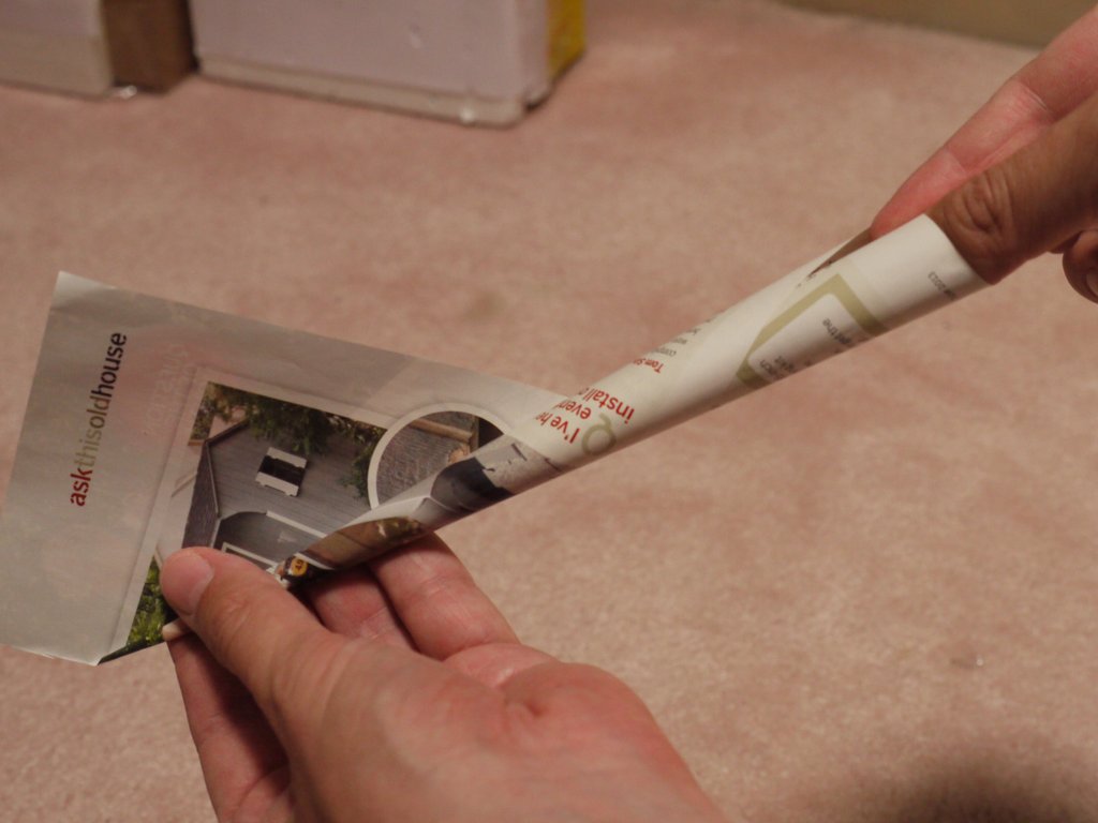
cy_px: 412
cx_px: 549
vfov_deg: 21.6
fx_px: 2157
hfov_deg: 28.6
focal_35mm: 68
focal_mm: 34
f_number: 5.5
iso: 800
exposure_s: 1/100
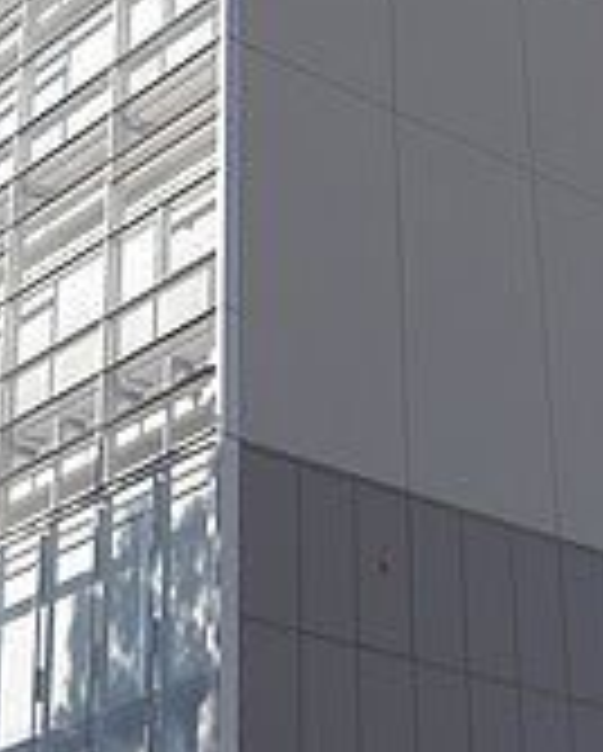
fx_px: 2227
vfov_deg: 18.8
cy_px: 81
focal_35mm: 100
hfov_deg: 15.4
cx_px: 364
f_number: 4
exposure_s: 1/500
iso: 80
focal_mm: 7.9
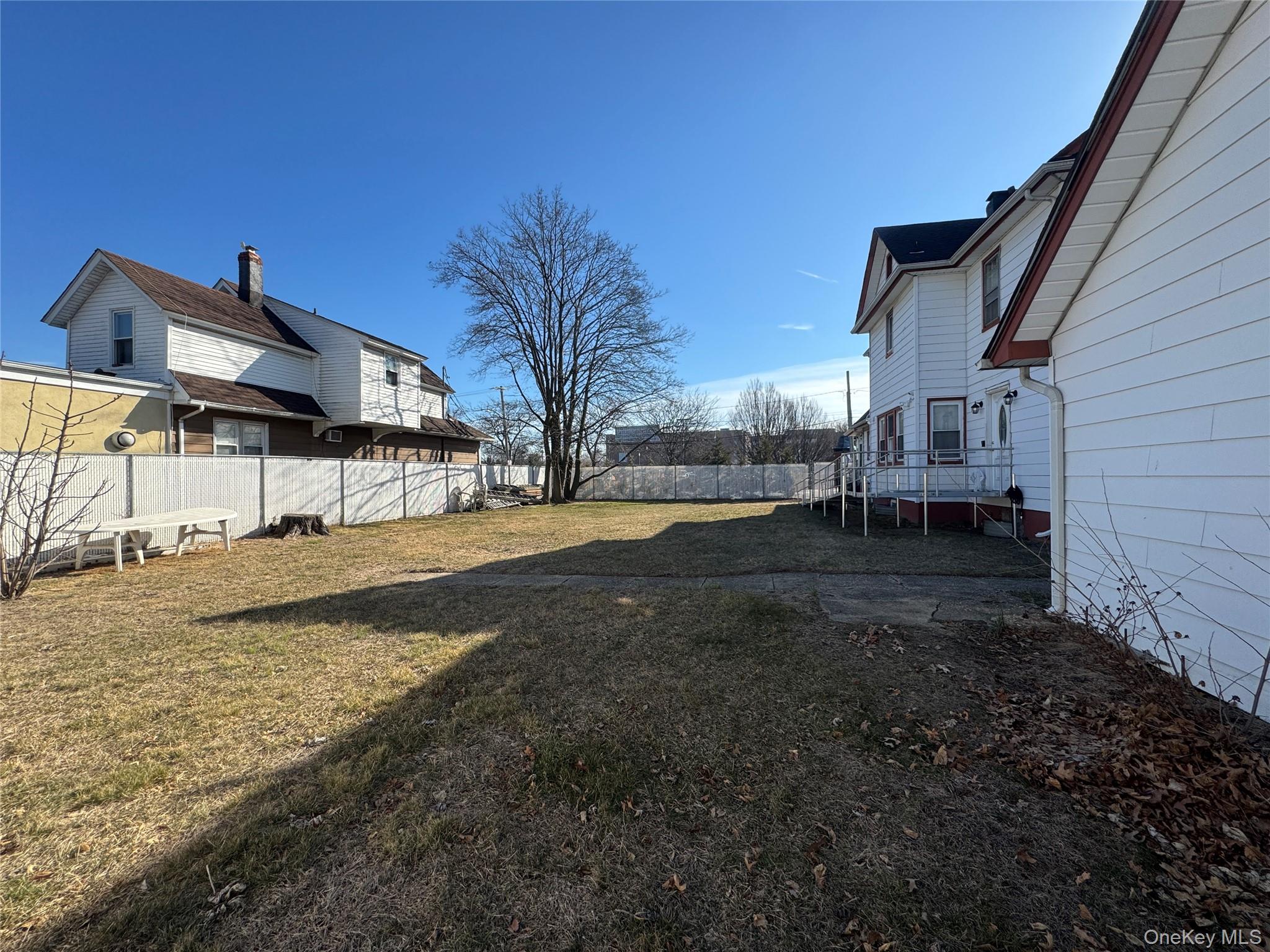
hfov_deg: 102.1
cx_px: 635
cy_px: 476
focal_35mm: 14
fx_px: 514
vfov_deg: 85.7
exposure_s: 1/1395
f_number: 2.2
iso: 40
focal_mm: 2.22
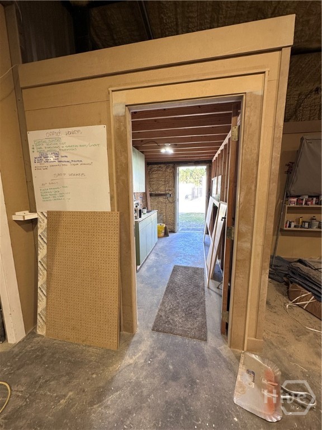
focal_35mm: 14
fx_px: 174
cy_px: 215
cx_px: 161
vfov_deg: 102.1
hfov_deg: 85.7
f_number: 2.2
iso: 100
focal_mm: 2.22
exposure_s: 1/99
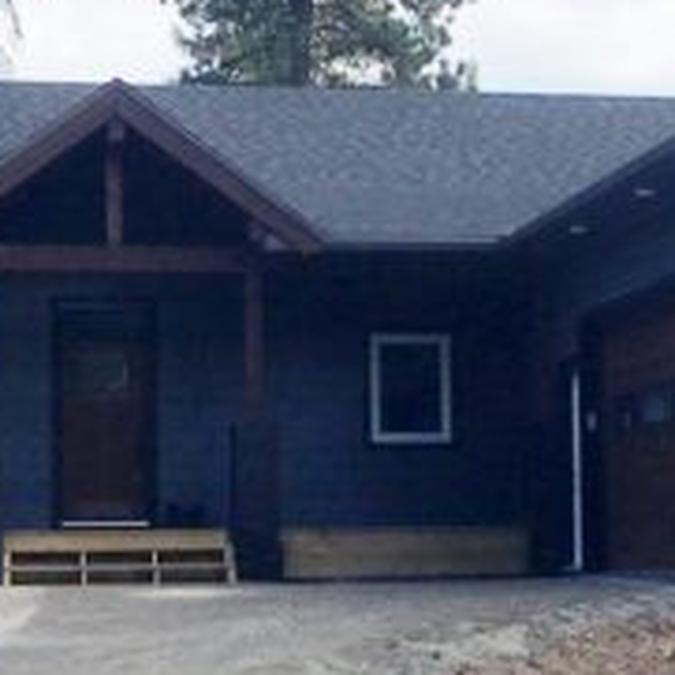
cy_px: 246
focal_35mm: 85
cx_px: 585
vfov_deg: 20.4
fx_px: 1875
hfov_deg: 20.1
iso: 25
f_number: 2.2
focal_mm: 4.15
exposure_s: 1/1637
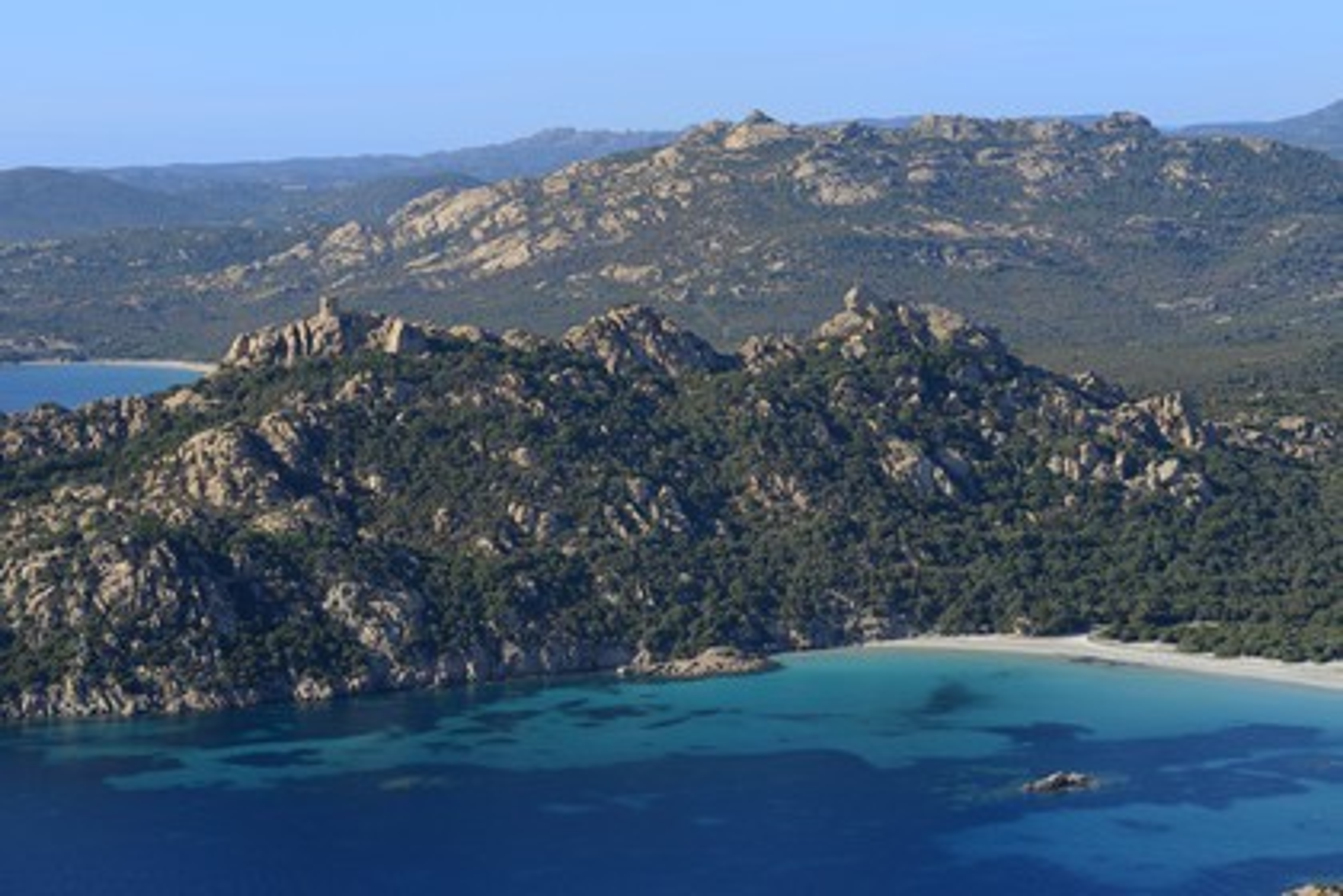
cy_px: 448
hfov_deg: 21.5
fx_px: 3544
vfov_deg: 14.4
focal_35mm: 95
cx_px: 672
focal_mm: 95
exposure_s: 1/800
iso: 400
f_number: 8
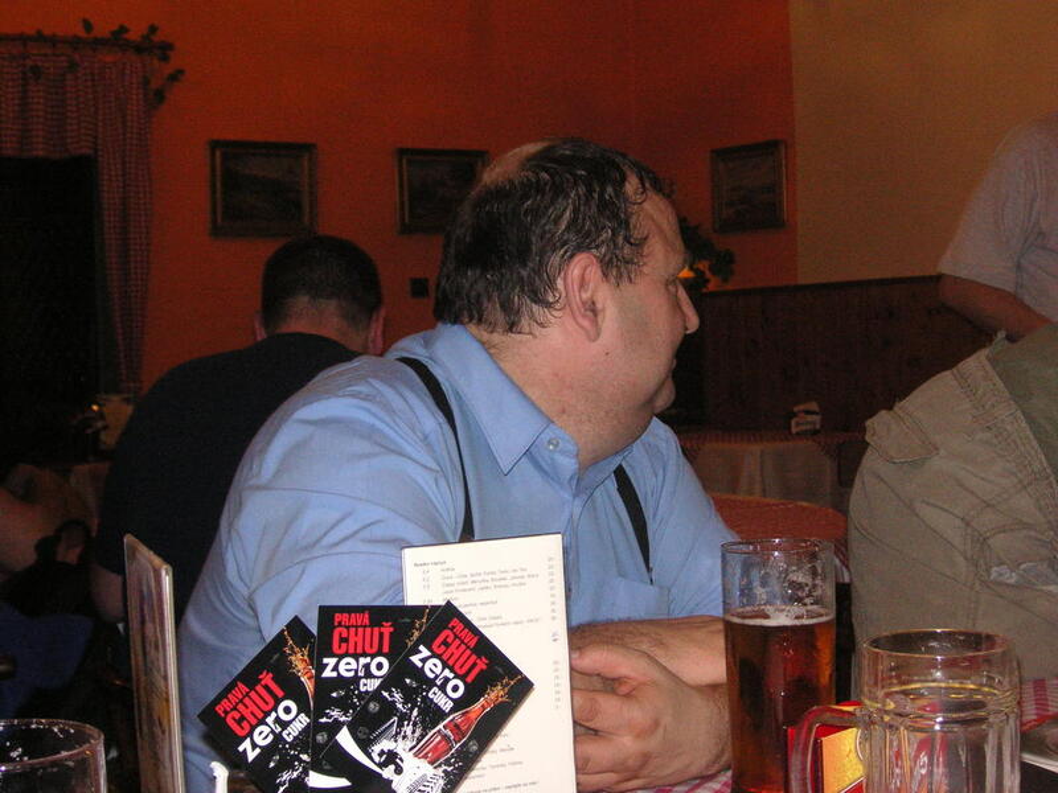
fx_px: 1528
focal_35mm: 50
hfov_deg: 38.2
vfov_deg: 29.1
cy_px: 396
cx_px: 529
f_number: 3.4
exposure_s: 1/45
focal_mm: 8.4
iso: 160
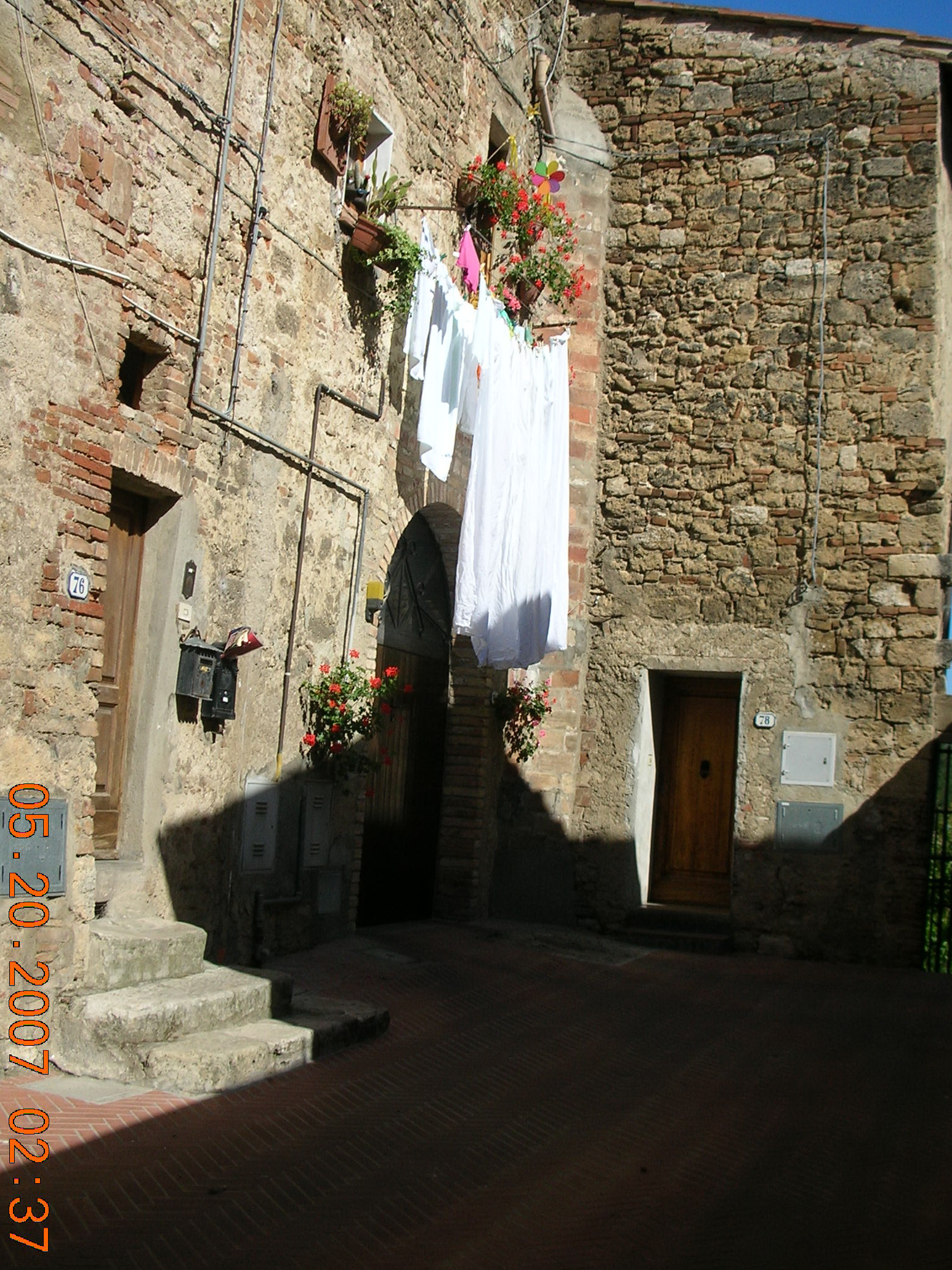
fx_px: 1614
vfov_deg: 42.9
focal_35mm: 44
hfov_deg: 32.9
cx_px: 502
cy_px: 552
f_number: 8.5
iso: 50
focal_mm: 5.8
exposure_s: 1/126
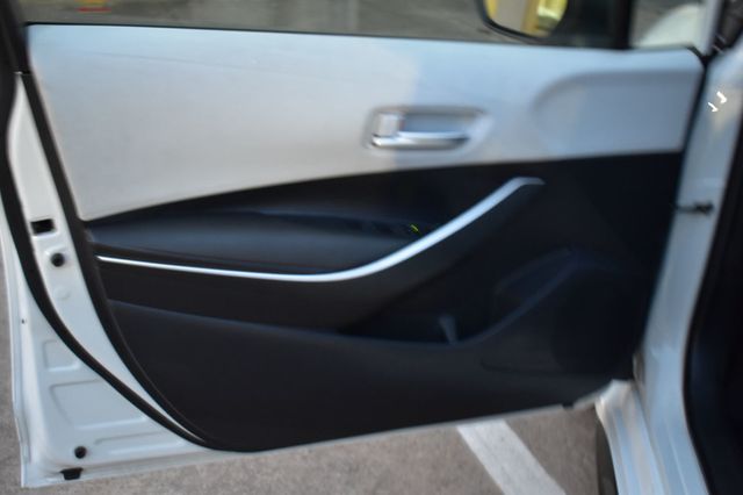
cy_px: 248
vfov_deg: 31.9
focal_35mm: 42
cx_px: 372
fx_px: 866
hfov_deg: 46.4
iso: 1600
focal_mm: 28
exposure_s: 1/8
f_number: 4.2
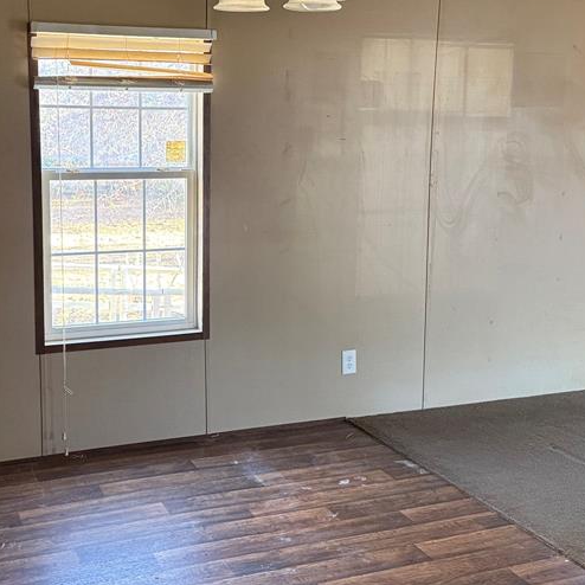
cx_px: 185
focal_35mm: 44
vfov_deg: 38.2
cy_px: 246
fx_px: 841
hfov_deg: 37.8
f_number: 1.78
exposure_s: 1/60
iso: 400
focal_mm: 6.76
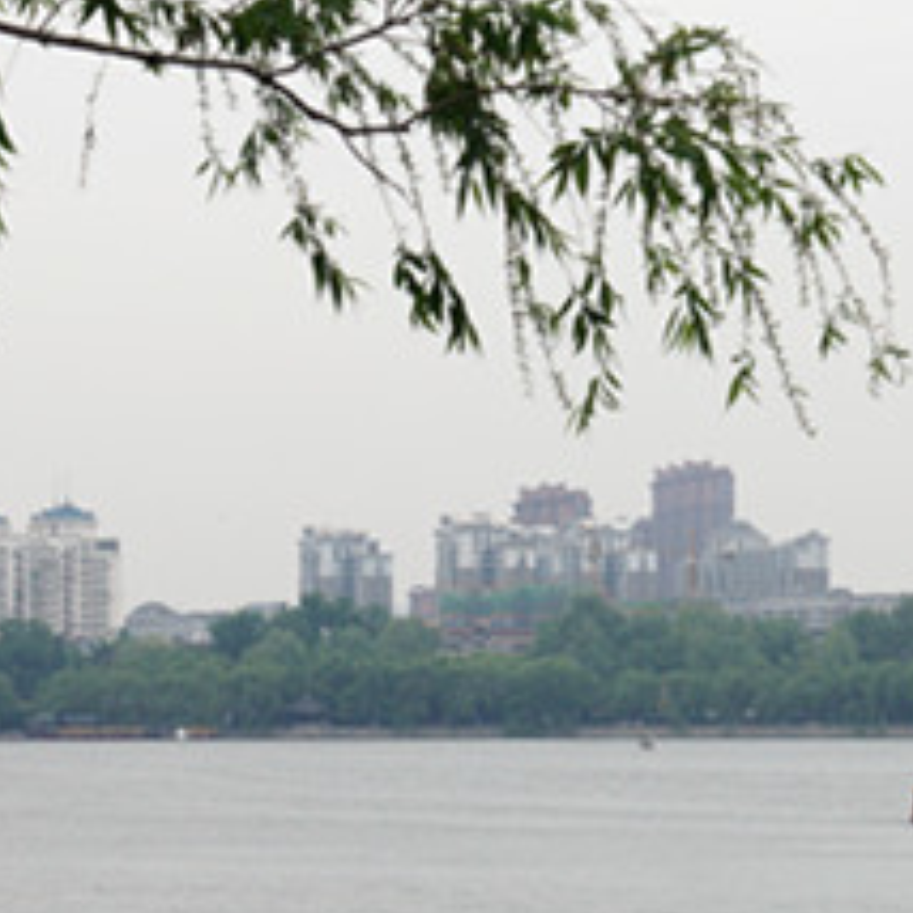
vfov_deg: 12.5
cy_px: 612
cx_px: 584
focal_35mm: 139
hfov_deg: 12.5
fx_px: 4148
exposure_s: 1/200
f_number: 7.1
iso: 100
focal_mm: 30
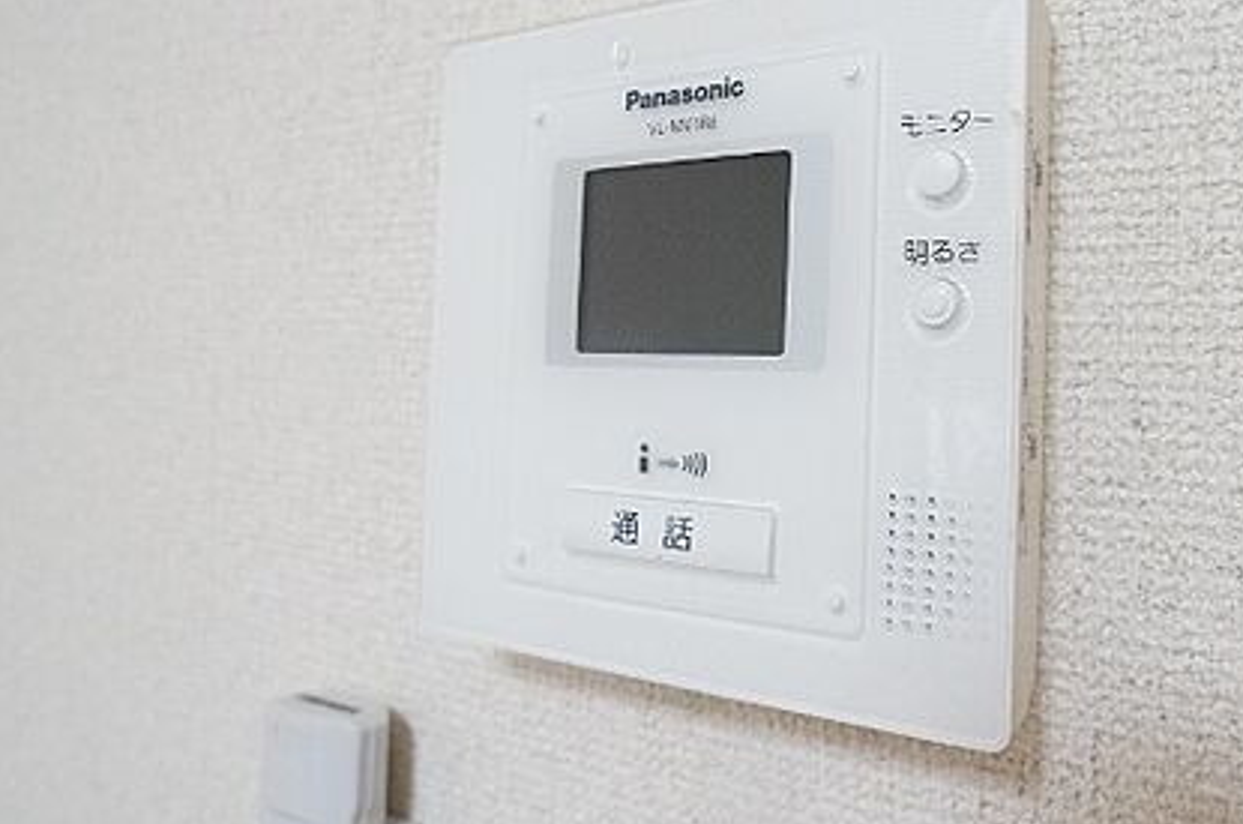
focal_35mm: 37
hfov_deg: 51.6
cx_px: 758
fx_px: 1275
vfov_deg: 35.7
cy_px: 342
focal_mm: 16
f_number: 4
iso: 1600
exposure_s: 1/60
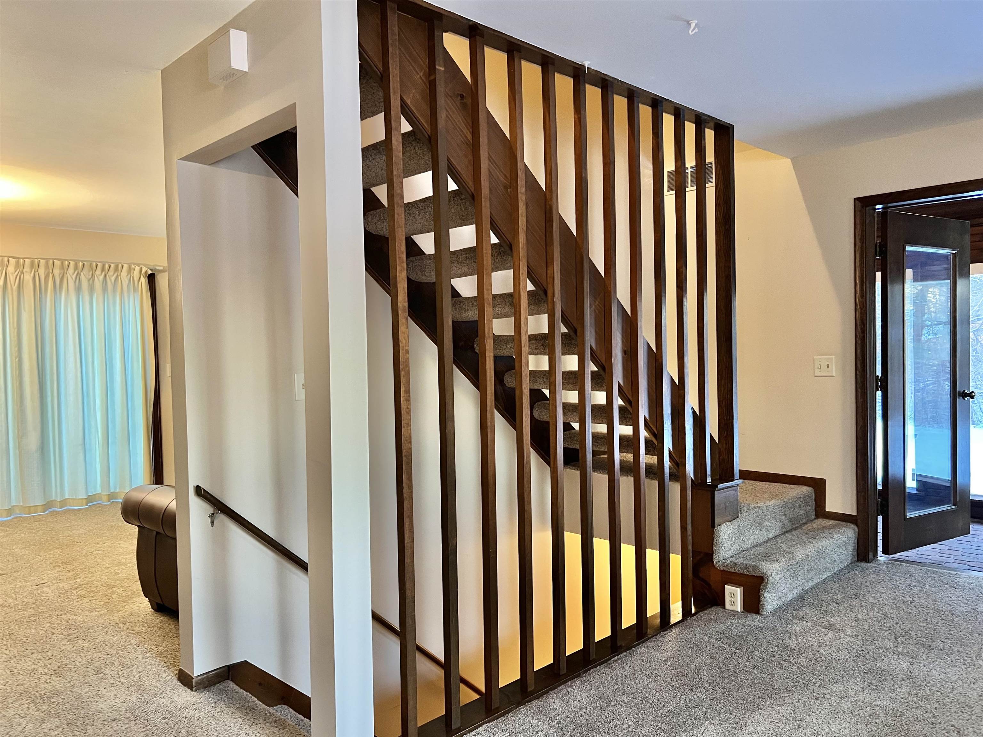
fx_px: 738
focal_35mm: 26
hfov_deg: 67.3
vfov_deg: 53.1
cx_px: 492
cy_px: 368
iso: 400
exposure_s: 1/60
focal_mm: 5.7
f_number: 1.5
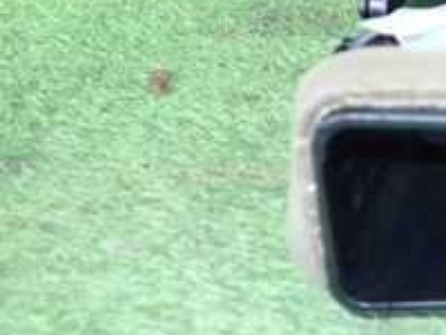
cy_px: 125
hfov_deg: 22.3
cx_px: 633
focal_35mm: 75
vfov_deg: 19.6
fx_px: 966
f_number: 2
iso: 640
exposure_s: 1/30
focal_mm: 4.5
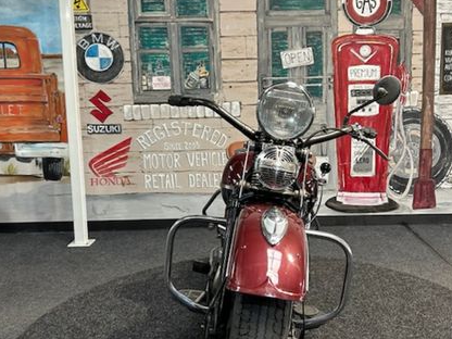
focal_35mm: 40
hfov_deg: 46.7
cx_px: 258
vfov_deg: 36.0
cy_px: 166
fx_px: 522
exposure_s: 1/100
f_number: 1.5
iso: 125
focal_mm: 5.7
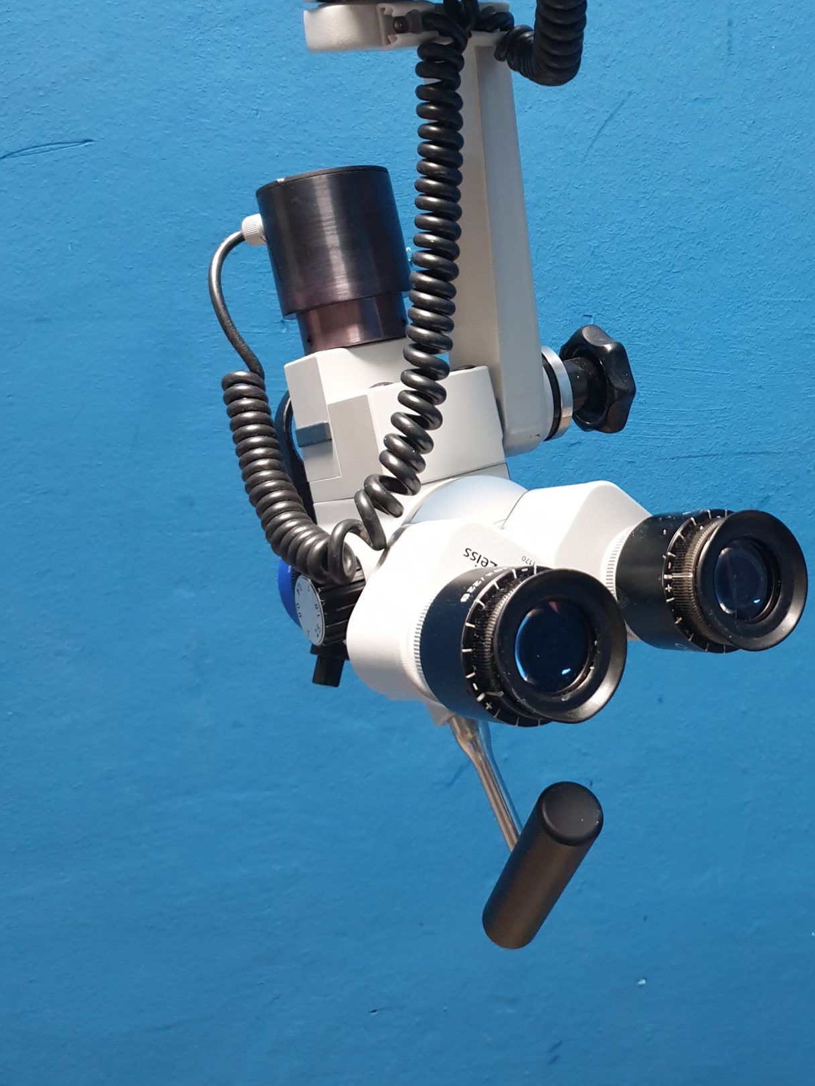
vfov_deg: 44.7
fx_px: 1287
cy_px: 317
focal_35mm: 41
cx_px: 632
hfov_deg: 34.3
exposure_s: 1/20
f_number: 1.5
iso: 320
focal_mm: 4.3
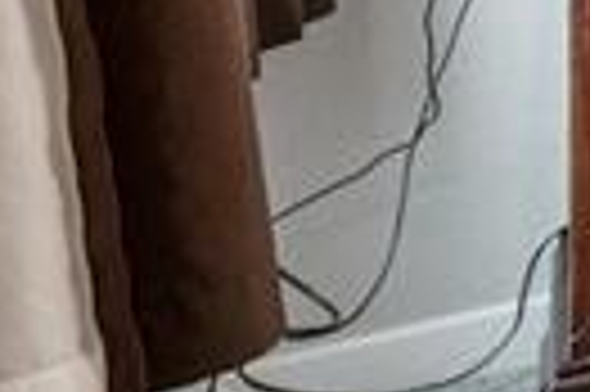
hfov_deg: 9.7
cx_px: 2031
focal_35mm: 117
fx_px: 1915
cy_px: -676
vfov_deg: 9.7
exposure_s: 1/2
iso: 800
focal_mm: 15
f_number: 11
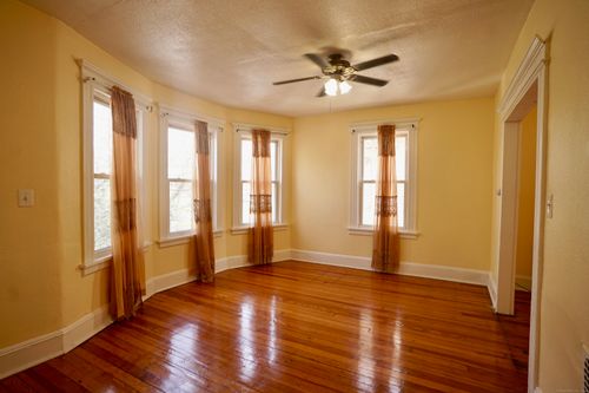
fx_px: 294
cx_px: 294
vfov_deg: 67.3
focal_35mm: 18
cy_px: 196
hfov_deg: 90.0
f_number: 3.2
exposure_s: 1/100
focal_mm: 18
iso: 200
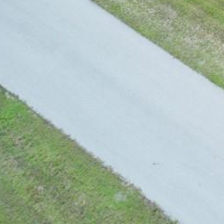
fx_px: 696
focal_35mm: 95
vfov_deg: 16.8
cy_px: -99
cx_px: 443
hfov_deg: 15.0
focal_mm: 4.73
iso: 100
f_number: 2.2
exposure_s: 1/1250
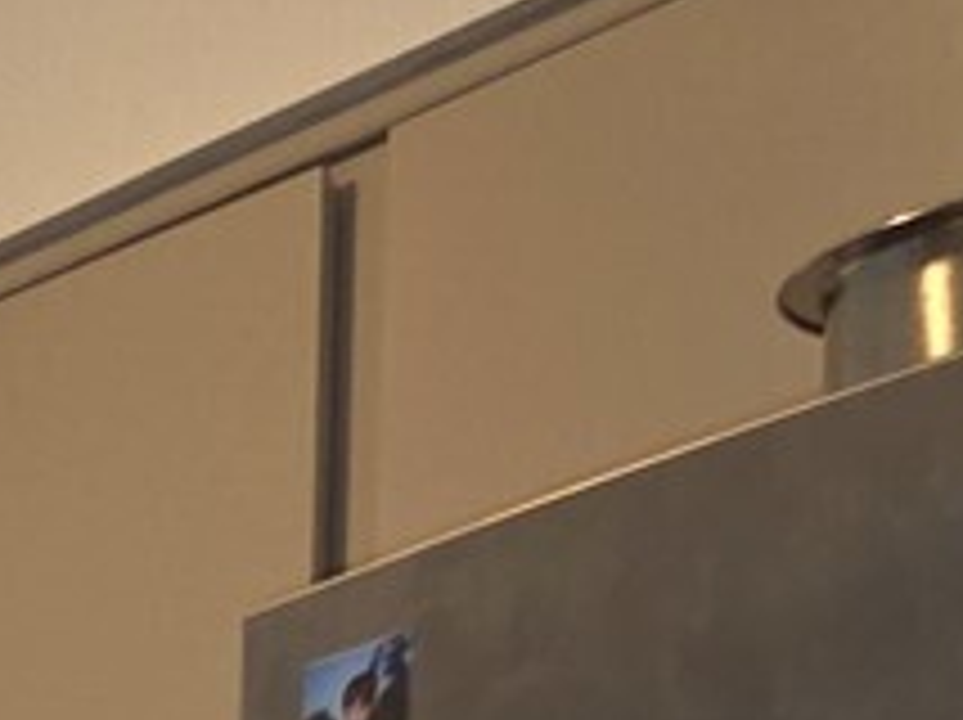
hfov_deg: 10.5
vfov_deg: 7.6
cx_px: -1008
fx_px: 4780
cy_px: 2110
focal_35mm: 172
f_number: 1.8
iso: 400
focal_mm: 5.4
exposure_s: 1/60
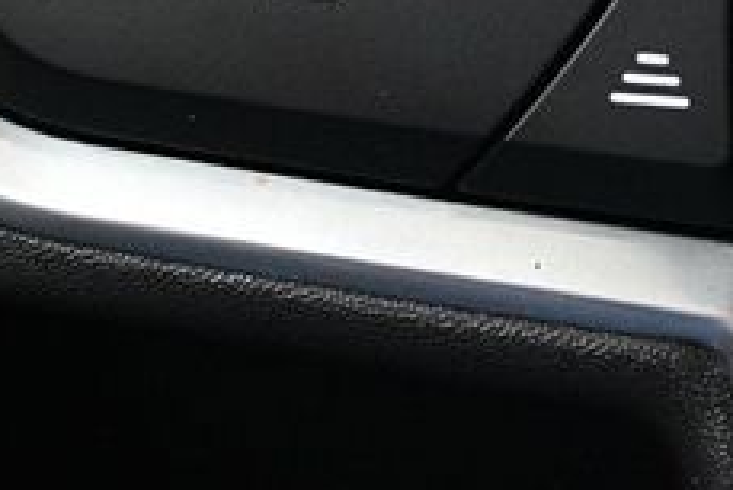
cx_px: 426
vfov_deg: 10.1
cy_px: -99
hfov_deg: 15.3
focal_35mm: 134
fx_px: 2730
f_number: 4.8
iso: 4500
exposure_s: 1/60
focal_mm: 32
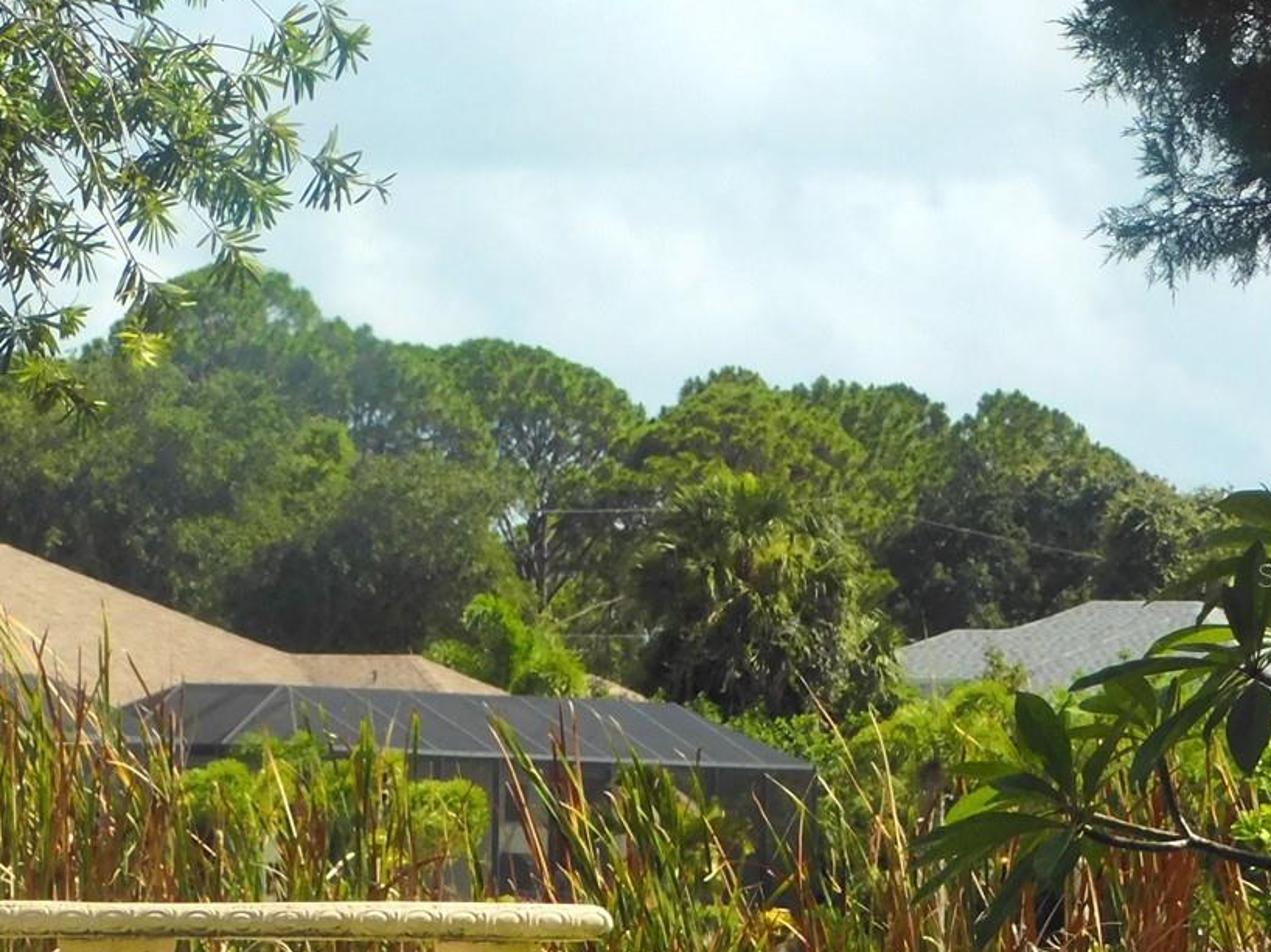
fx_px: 13214
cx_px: 162
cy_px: 575
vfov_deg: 4.1
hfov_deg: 5.5
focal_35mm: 360
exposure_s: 1/800
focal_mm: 32.7
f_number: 5.4
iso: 125
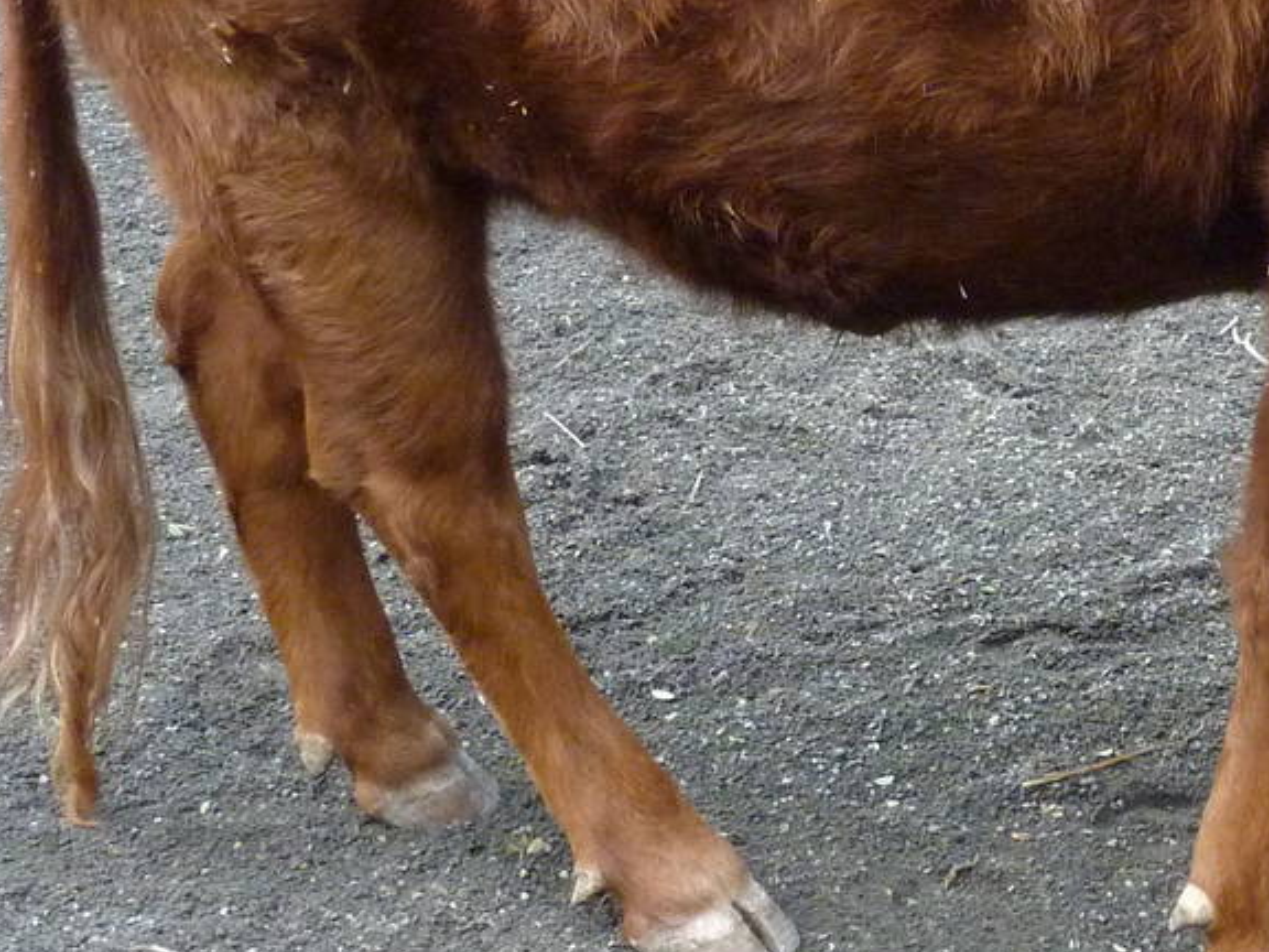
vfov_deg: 11.8
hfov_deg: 15.5
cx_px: 1293
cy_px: 207
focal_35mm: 125
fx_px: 4582
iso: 400
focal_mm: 7.3
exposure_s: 1/100
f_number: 3.7
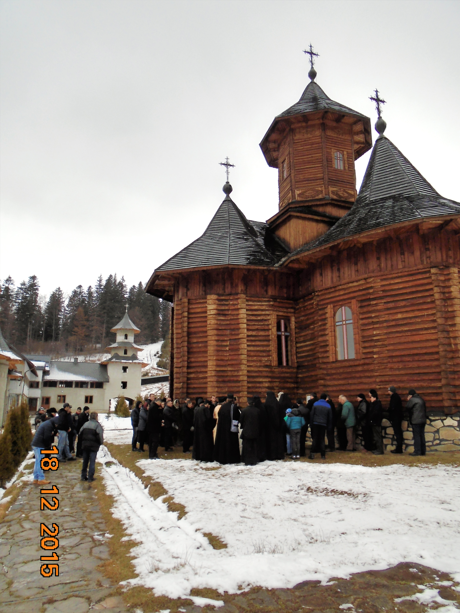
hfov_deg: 53.1
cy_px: 306
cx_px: 230
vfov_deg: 67.3
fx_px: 461
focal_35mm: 26
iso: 100
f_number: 3.2
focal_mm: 4.6
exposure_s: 1/400
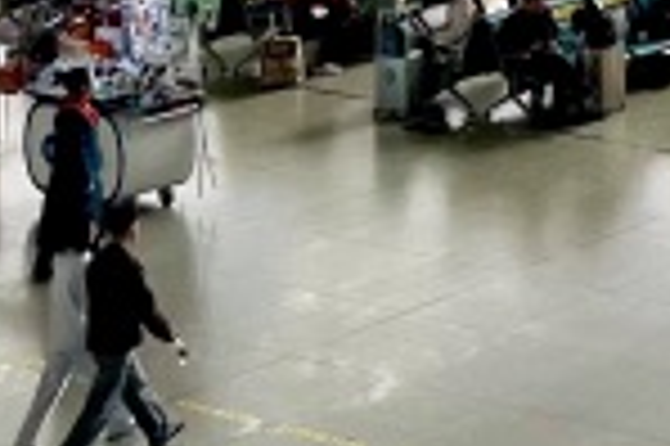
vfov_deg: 8.5
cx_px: 1560
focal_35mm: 154
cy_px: -412
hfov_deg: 11.3
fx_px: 2863
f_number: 1.5
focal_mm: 5.7
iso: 50
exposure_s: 1/601
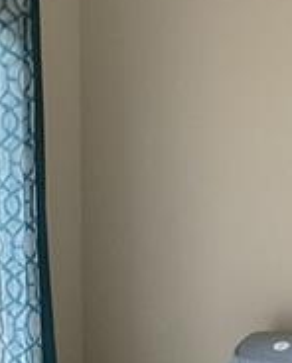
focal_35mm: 126
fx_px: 1357
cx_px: -34
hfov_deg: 12.1
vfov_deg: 15.2
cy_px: 223
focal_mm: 3.3
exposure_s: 1/60
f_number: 2.4
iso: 100
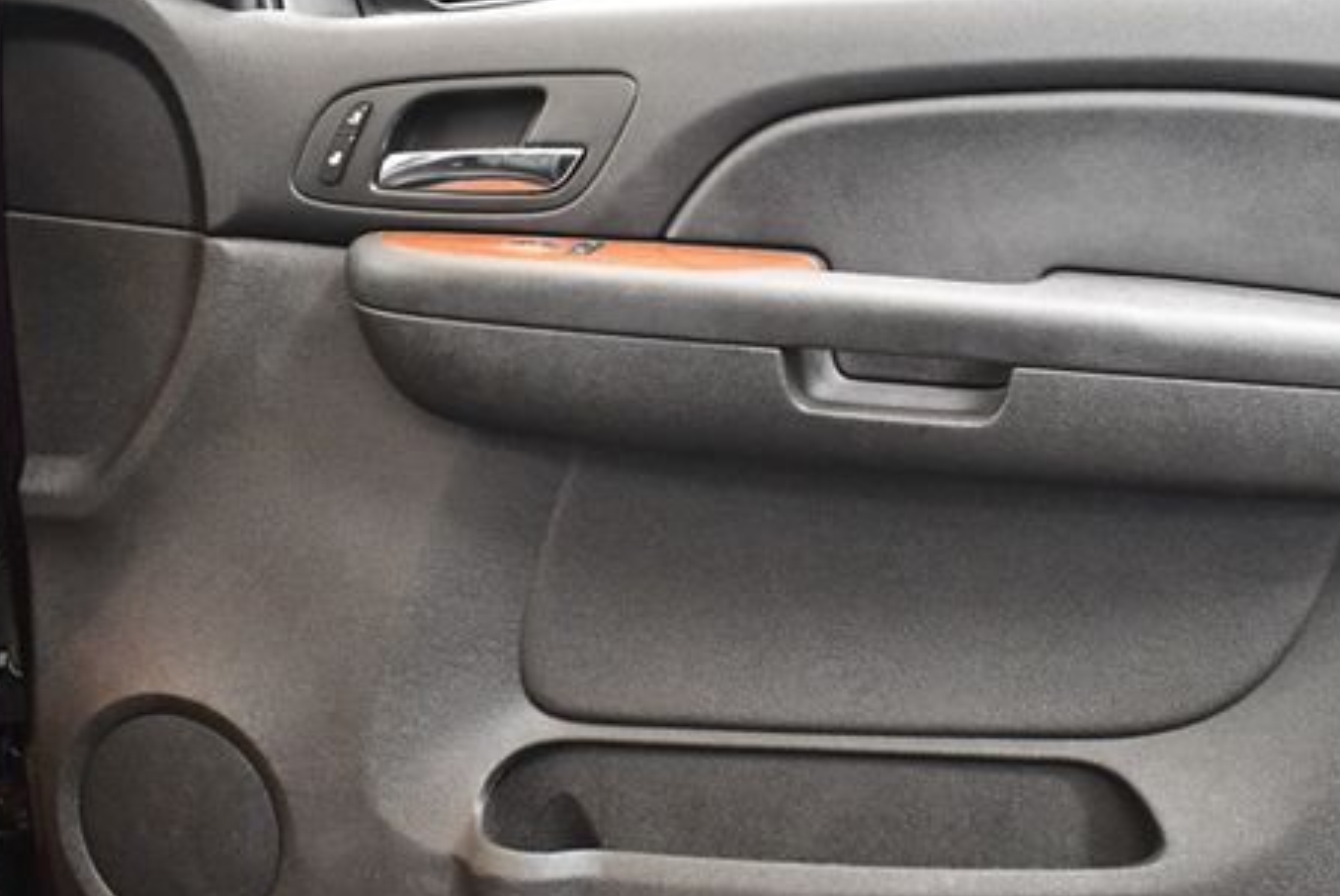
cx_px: 809
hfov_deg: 38.7
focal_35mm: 51
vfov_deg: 26.5
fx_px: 1899
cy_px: 516
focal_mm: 18
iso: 5000
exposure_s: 1/60
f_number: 3.5
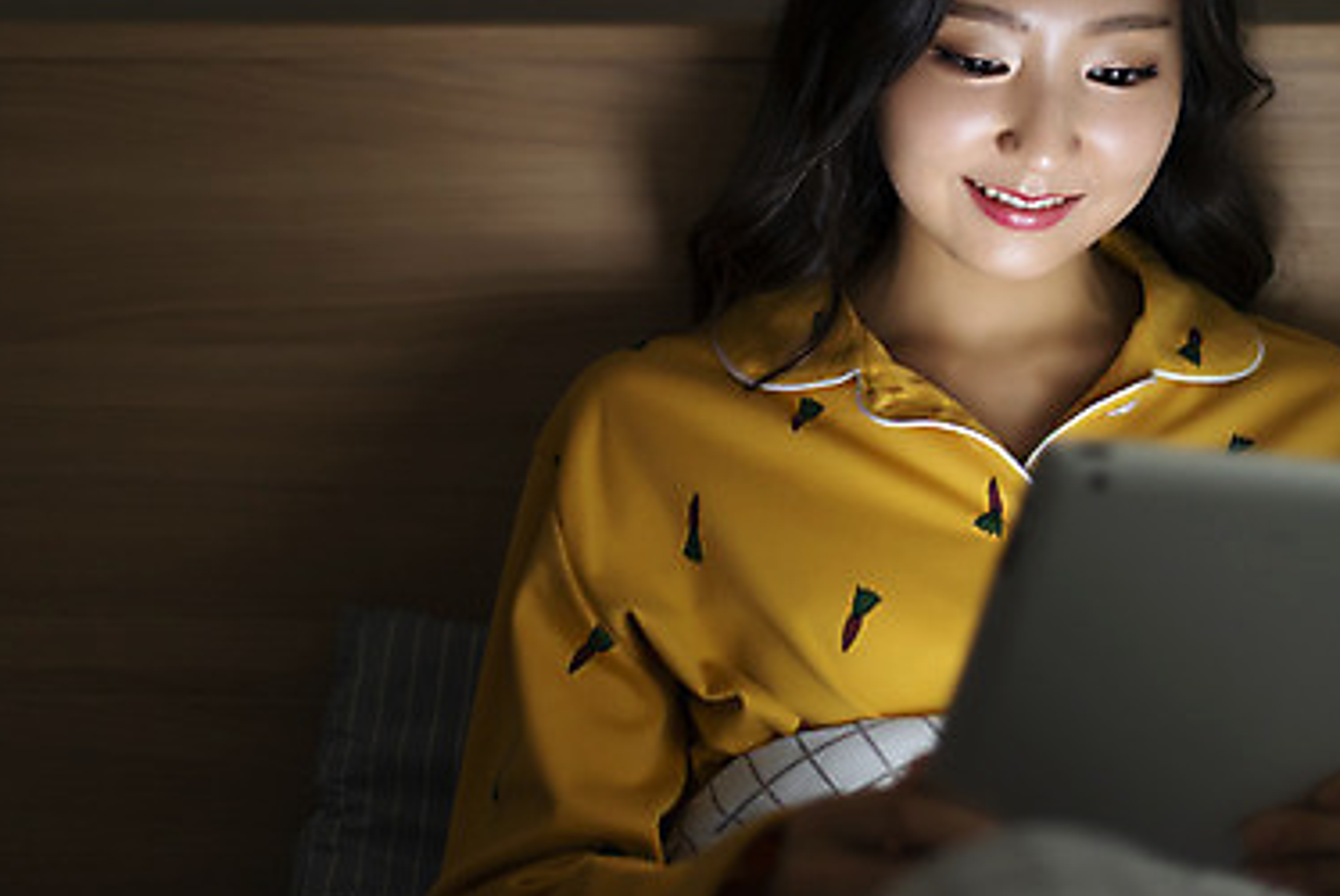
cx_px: 769
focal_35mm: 80
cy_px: 283
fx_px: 2980
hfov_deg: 25.3
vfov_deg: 17.0
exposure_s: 1/125
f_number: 1.4
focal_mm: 50
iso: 1000
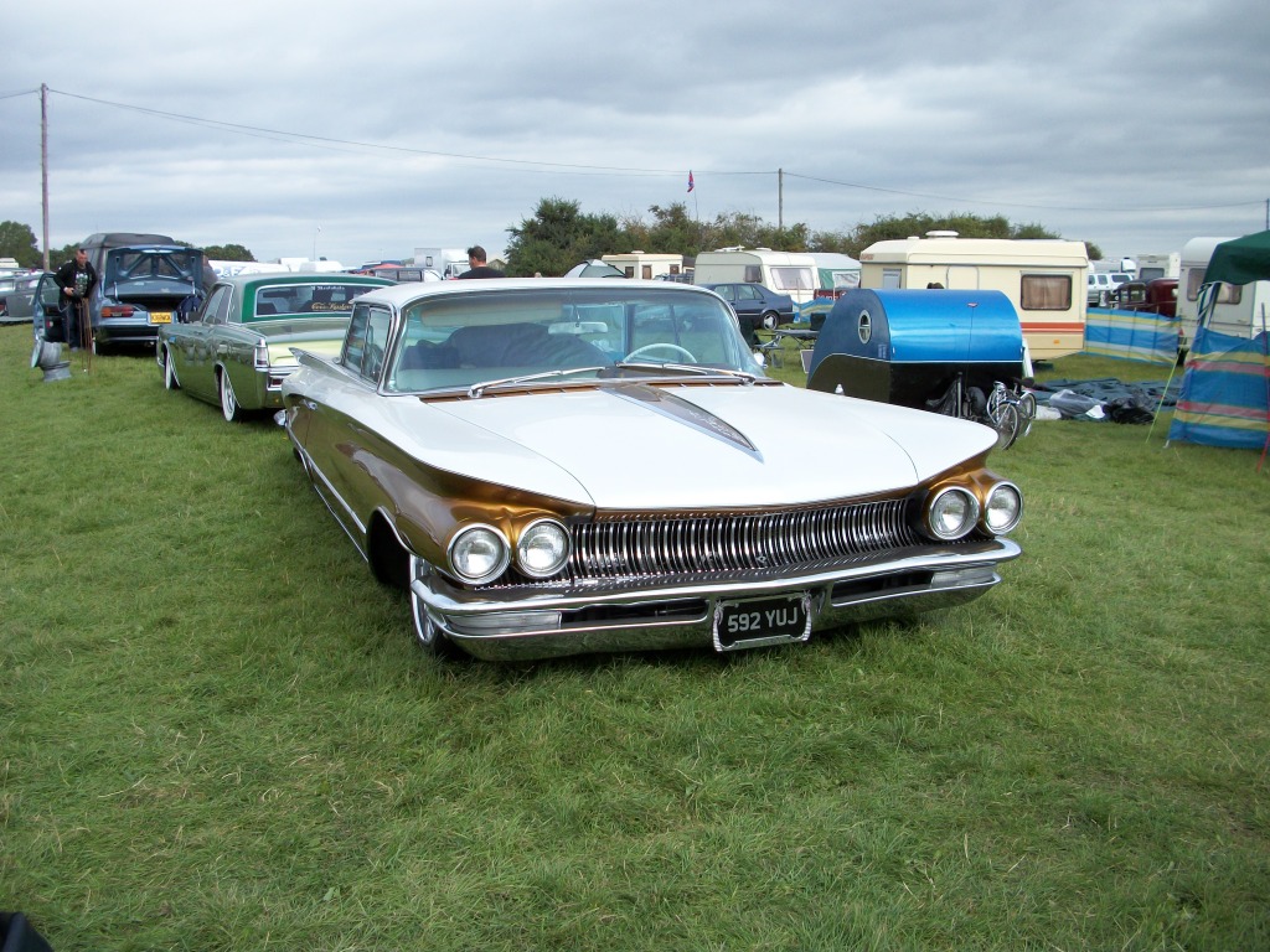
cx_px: 635
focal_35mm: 35
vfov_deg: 40.7
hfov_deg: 52.6
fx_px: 1284
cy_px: 476
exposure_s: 1/800
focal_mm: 6.3
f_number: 3.1
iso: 80
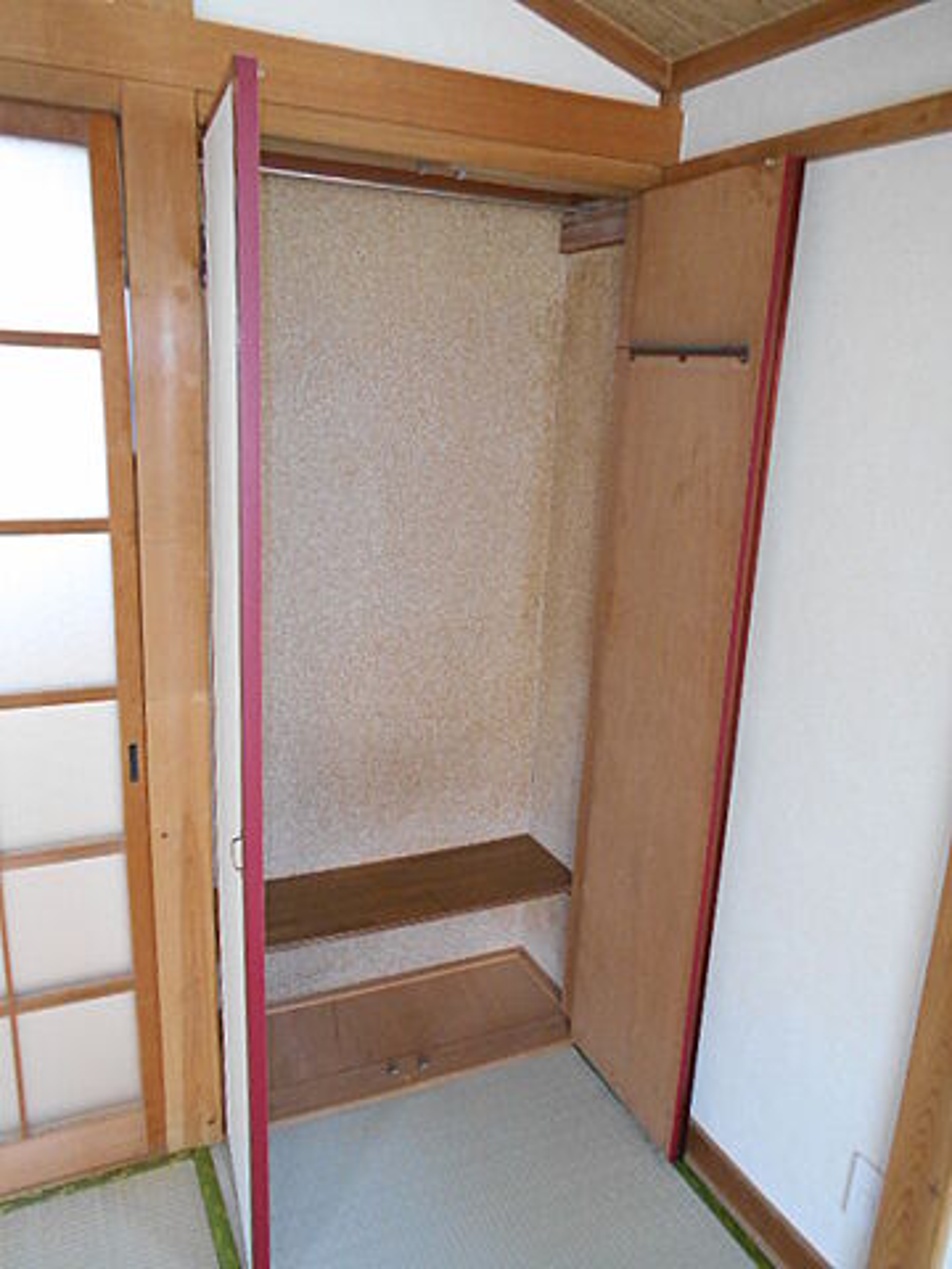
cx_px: 476
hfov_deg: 53.1
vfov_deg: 67.3
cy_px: 634
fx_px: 953
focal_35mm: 26
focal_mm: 4.6
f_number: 3.2
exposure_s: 1/30
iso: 400
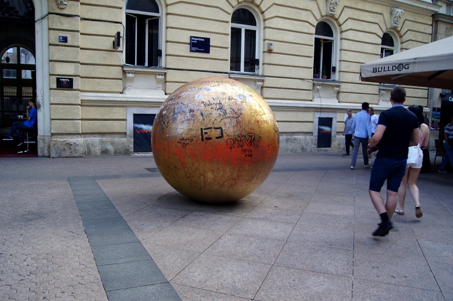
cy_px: 150
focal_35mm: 30
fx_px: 377
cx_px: 226
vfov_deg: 43.5
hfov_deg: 62.0
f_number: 4
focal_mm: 20
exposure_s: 1/40
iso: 100
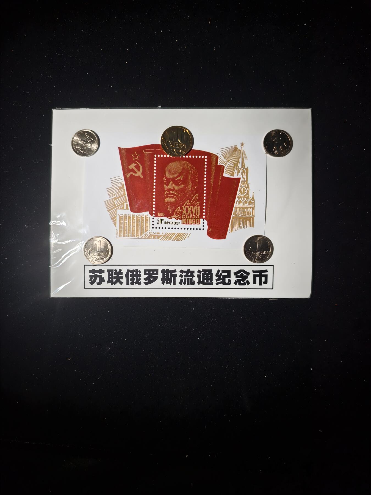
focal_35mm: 23
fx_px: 329
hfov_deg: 58.9
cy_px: 248
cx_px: 186
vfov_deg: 73.9
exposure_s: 1/458
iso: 71
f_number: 1.57
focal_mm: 5.6
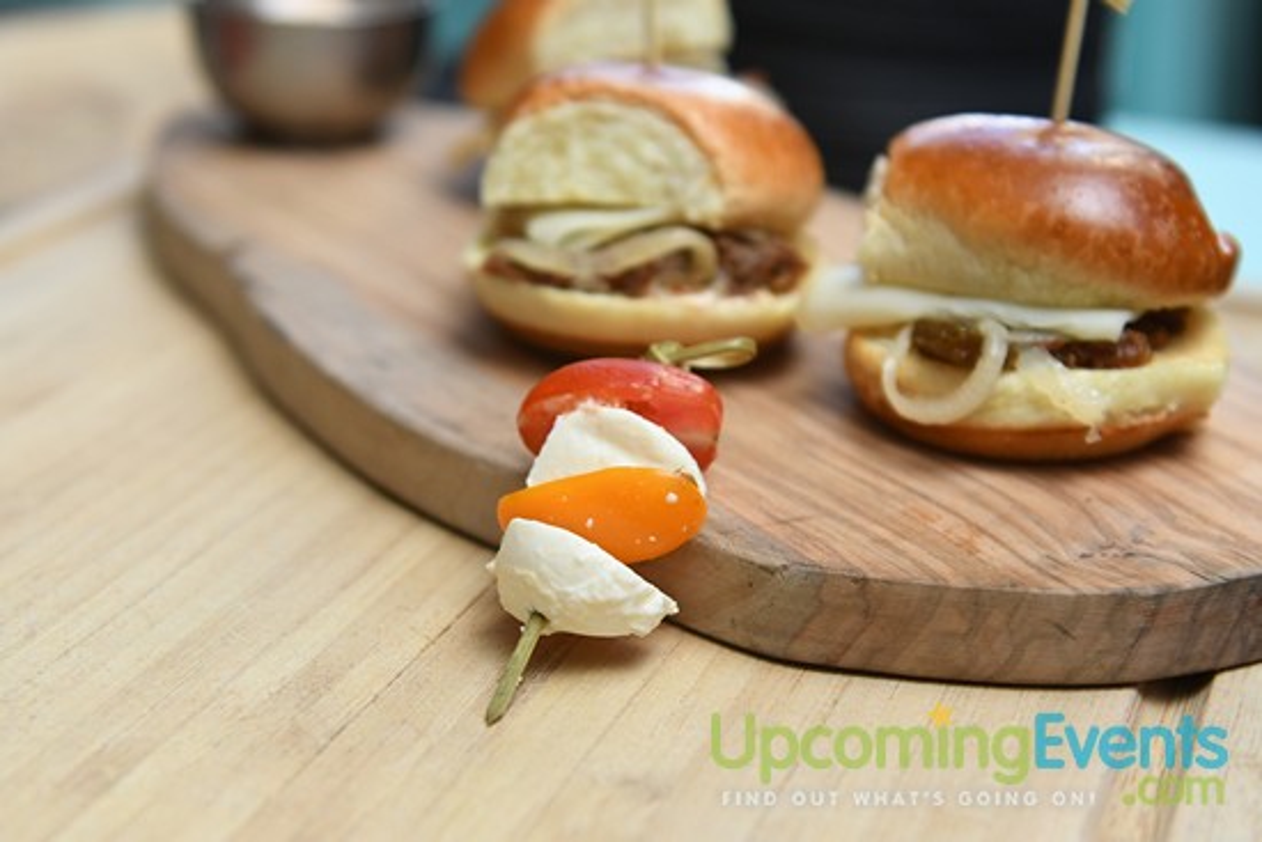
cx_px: 631
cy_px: 421
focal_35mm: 63
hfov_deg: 31.9
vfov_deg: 21.6
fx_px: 2209
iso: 640
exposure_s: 1/125
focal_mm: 42
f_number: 3.2
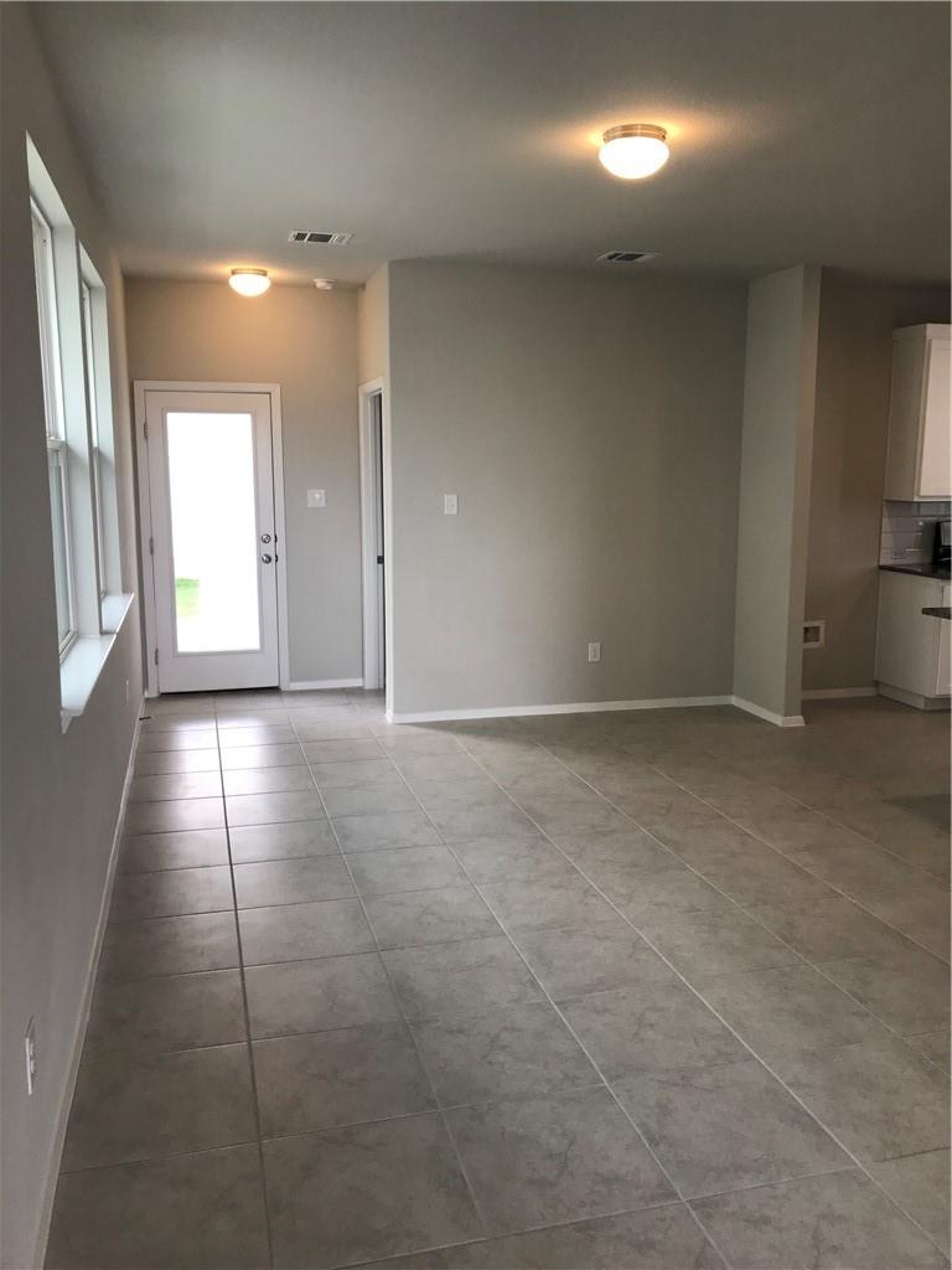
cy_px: 635
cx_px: 476
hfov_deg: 49.7
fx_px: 1027
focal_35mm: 28
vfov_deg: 63.4
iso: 40
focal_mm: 3.99
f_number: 1.8
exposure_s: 1/120
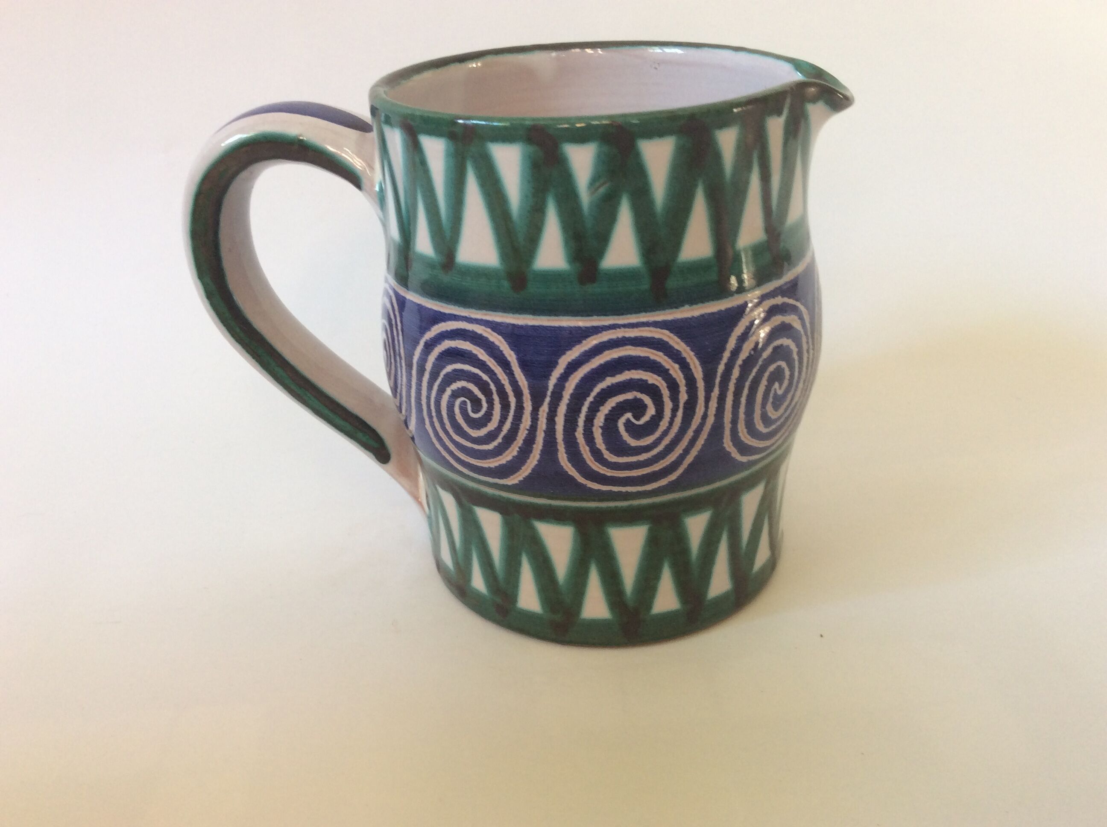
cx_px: 554
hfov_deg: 56.9
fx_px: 1022
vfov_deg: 44.1
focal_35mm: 32
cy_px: 414
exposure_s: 1/25
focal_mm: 3.3
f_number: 2.4
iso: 40
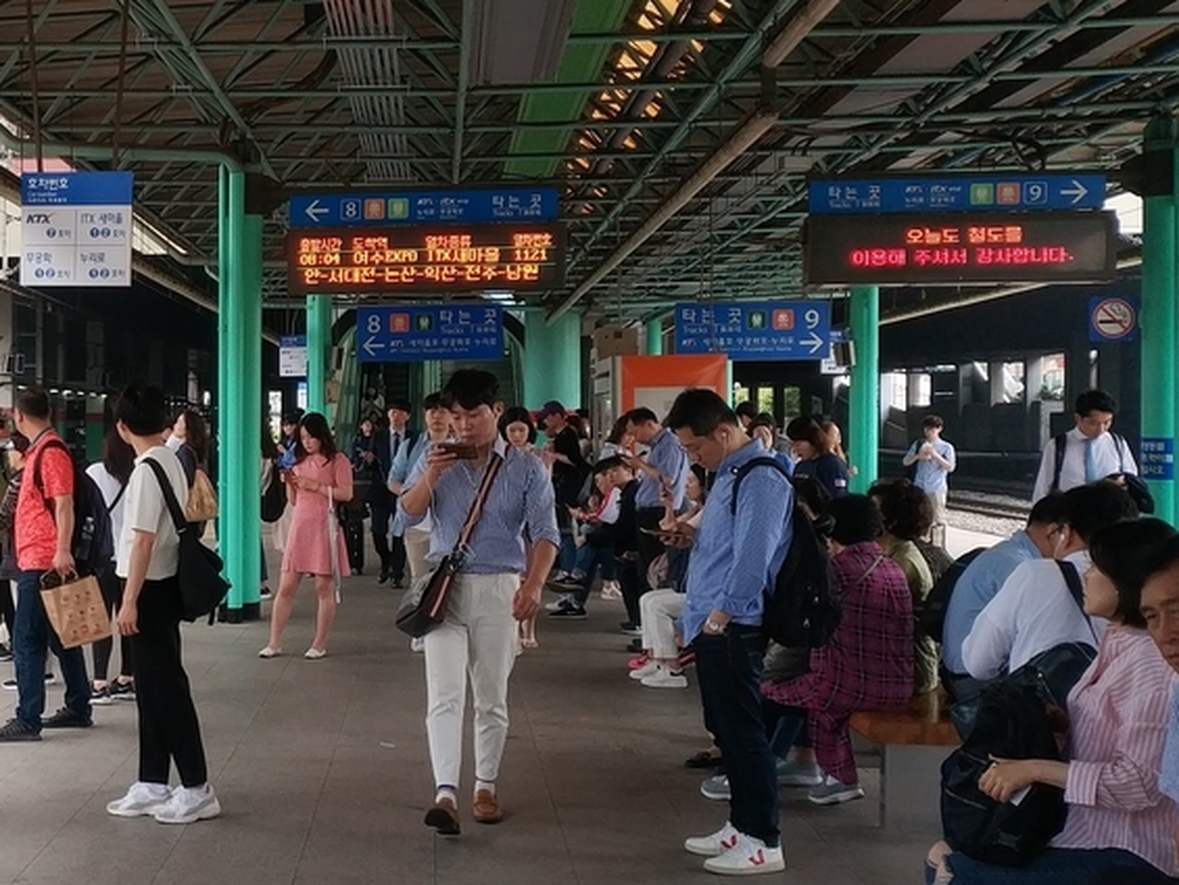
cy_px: 438
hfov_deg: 27.2
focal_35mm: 68
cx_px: 50
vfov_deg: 21.6
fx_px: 2317
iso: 155
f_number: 2
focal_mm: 4.5
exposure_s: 1/120
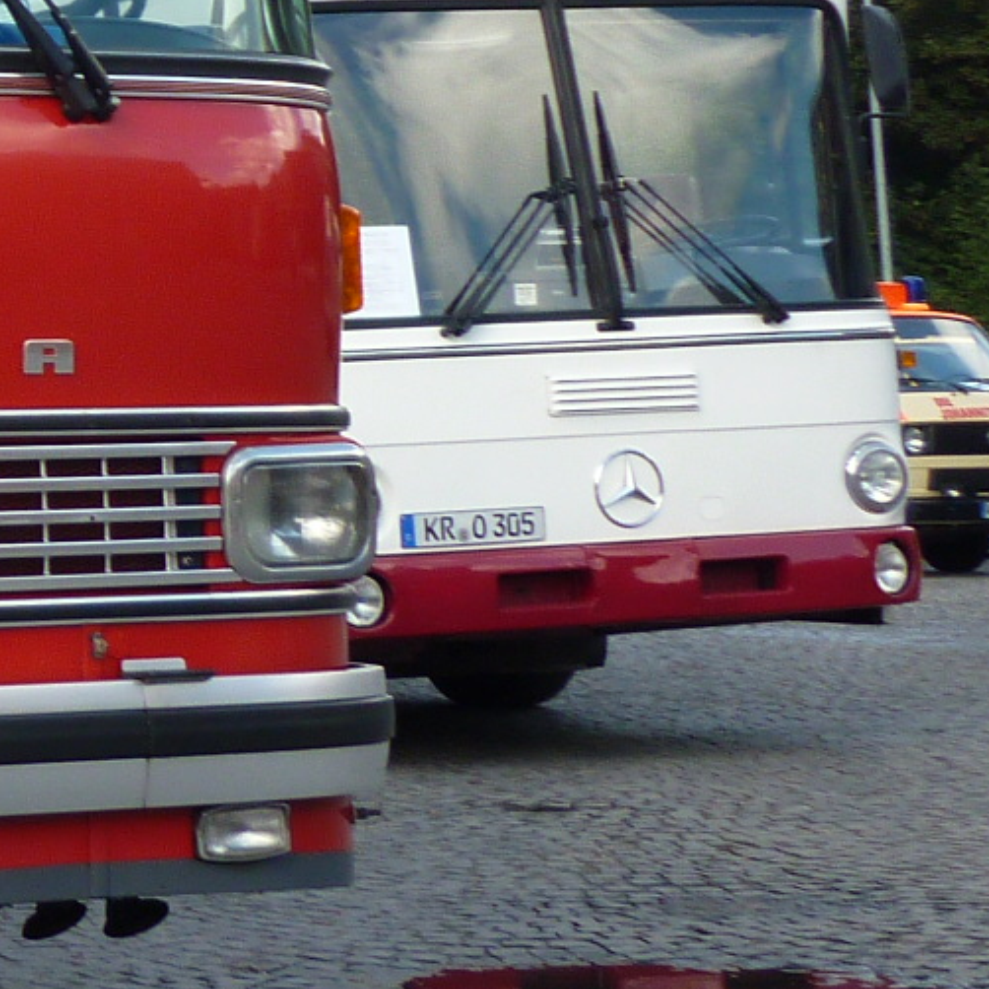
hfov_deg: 13.1
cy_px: -85
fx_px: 3847
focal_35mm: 119
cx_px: -841
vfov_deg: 14.3
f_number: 2.8
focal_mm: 5.5
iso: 80
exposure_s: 1/250
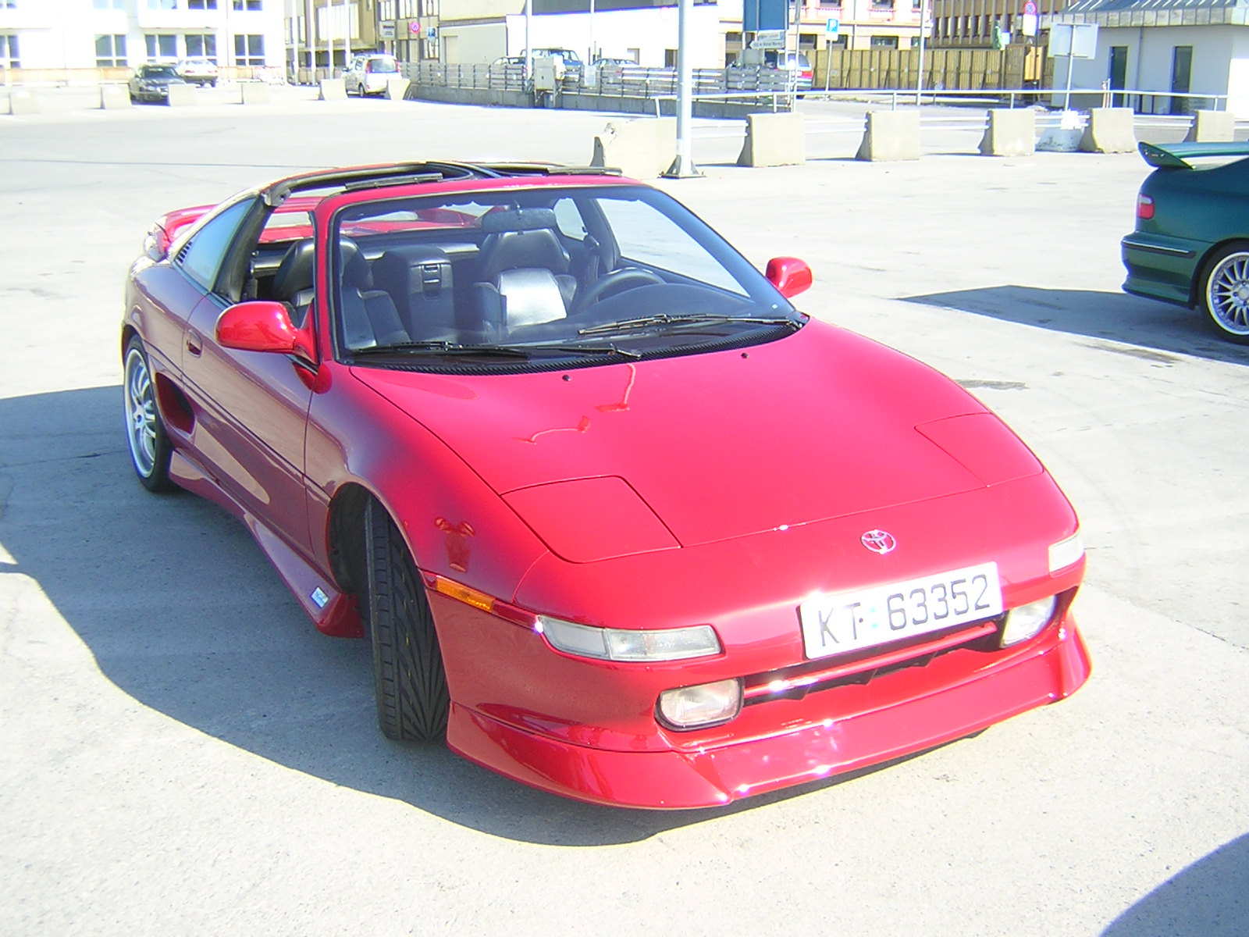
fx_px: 1443
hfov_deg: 46.8
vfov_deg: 36.0
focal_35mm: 40
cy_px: 468
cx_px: 624
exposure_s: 1/460
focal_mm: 5.2
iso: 100
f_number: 2.7
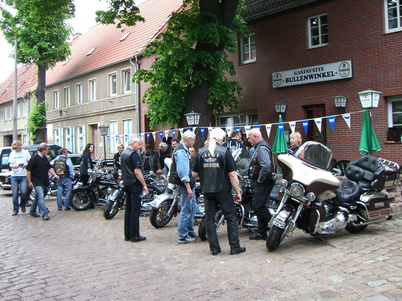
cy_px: 149
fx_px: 488
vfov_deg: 34.3
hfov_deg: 44.8
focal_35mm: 42
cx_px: 201
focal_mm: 6.2
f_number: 2.7
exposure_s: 1/200
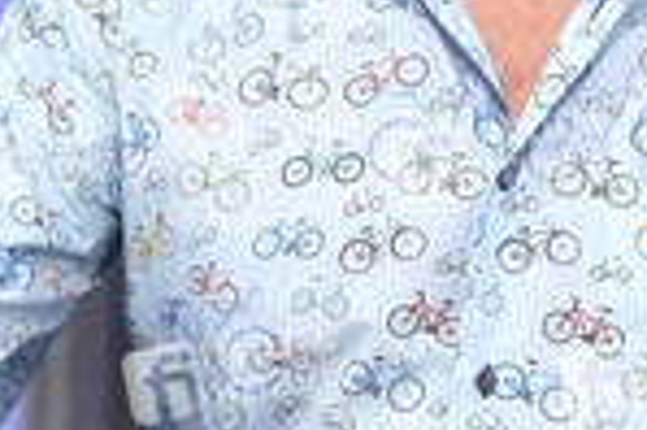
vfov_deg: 9.8
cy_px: -169
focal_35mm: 136
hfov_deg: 15.0
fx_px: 2442
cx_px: 554
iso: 640
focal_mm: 30
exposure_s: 1/400
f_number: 2.2
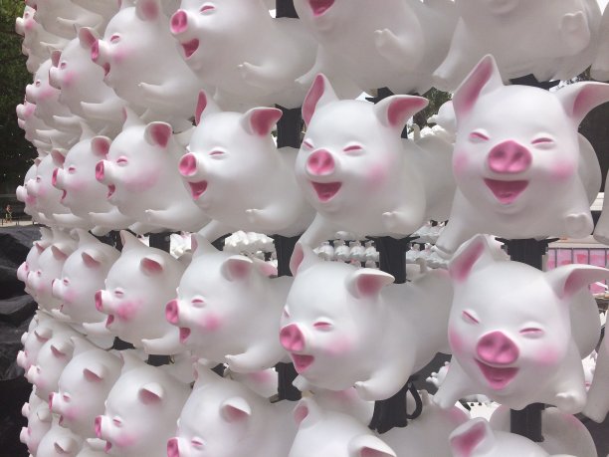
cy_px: 228
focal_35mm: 29
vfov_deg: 48.2
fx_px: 510
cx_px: 304
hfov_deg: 61.7
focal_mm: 4.15
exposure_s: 1/2564
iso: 32
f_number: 2.2
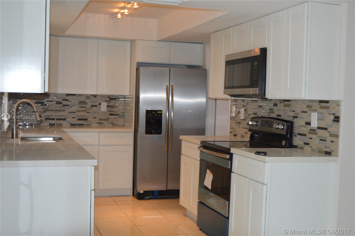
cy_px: 118
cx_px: 178
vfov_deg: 28.9
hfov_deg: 42.4
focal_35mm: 46
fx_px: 458
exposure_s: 1/60
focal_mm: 31
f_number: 4.2
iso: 450
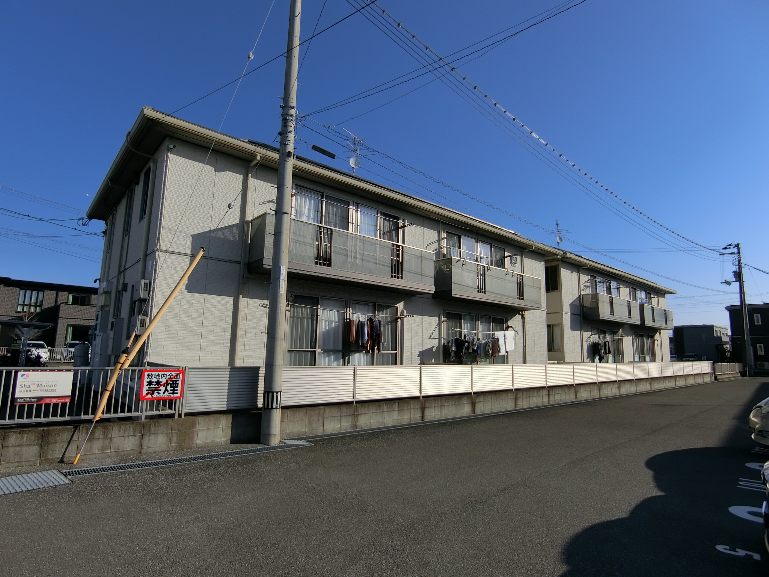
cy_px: 288
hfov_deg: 84.7
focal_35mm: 19
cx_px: 384
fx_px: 422
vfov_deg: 68.7
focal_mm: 4.06
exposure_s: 1/640
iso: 80
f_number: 6.9
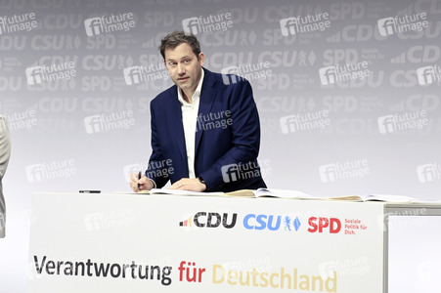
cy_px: 146
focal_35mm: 120
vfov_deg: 11.4
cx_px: 220
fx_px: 1469
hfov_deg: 17.1
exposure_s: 1/500
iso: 6400
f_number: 5.6
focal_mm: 120
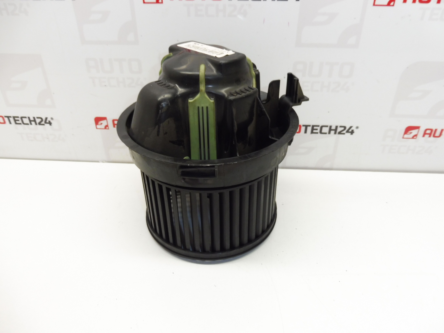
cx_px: 222
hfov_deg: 71.6
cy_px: 166
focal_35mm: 24
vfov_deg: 56.8
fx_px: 308
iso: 200
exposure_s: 1/60
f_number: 3.5
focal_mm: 4.3
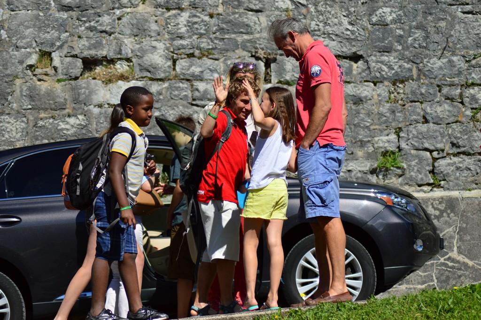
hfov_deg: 12.5
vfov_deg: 8.3
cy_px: 160
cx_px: 240
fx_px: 2203
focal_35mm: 165
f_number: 4
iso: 100
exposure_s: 1/2000
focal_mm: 110
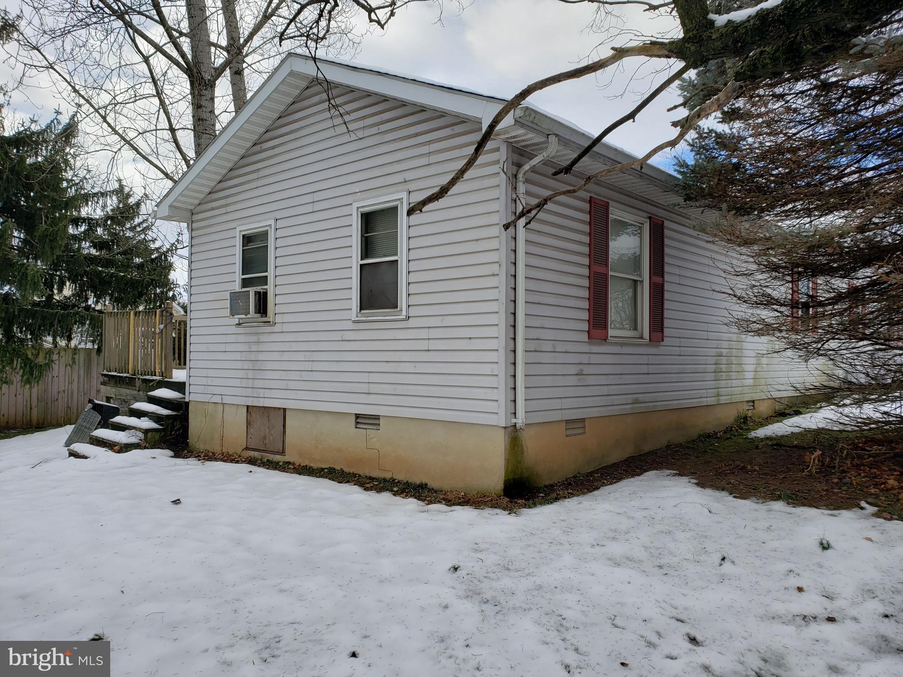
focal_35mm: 26
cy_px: 338
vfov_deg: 53.1
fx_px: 678
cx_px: 452
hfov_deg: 67.3
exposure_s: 1/1248
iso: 50
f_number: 2.4
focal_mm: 4.3
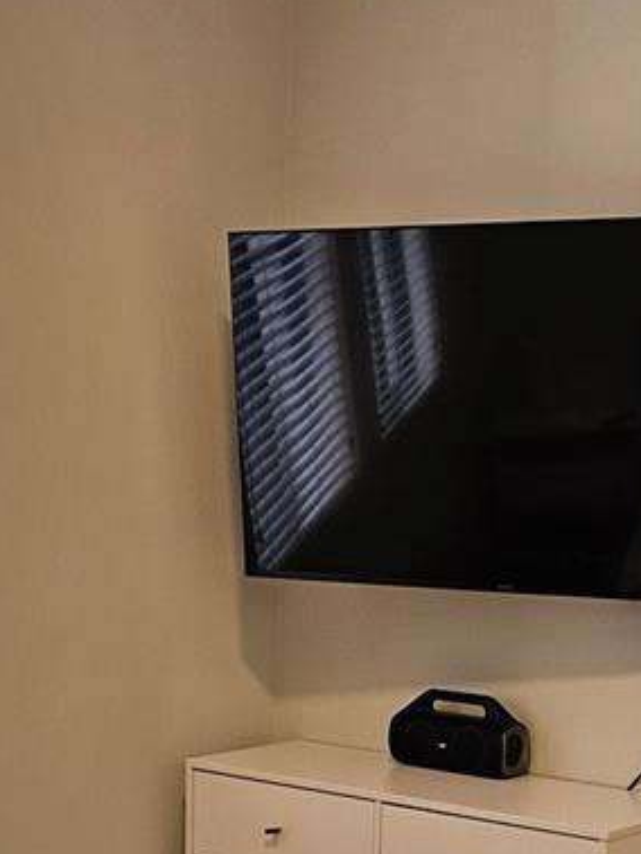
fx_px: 1800
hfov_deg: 20.2
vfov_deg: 25.5
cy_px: 822
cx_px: 307
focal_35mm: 73
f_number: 1.7
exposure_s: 1/120
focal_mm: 6.3
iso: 160
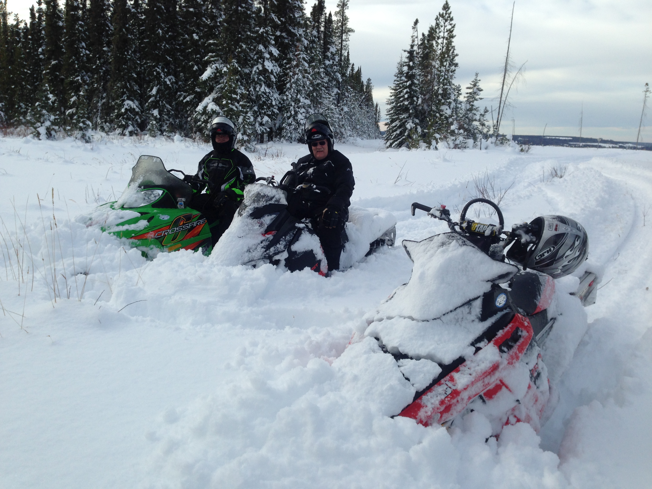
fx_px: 622
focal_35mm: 33
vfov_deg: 42.9
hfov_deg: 55.4
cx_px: 326
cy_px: 244
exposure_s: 1/834
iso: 50
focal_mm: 4.12
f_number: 2.4
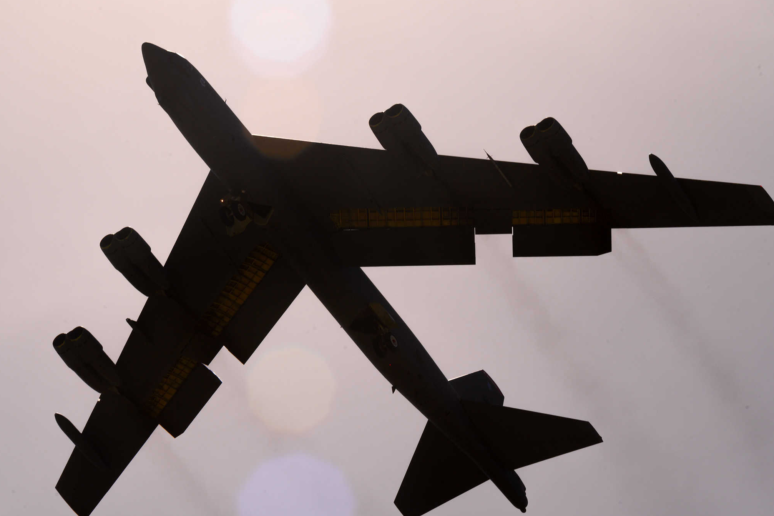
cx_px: 383
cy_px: 255
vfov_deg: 9.4
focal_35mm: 146
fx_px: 3138
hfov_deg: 14.1
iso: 400
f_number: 22
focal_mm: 140
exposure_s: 1/640
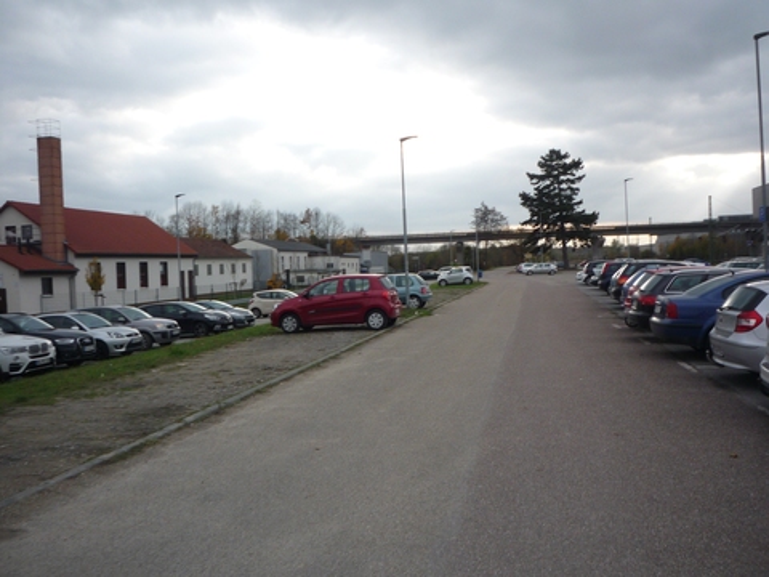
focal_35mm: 32
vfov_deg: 44.2
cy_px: 288
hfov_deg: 56.8
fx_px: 711
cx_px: 384
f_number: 4
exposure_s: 1/160
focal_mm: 5.2
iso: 100
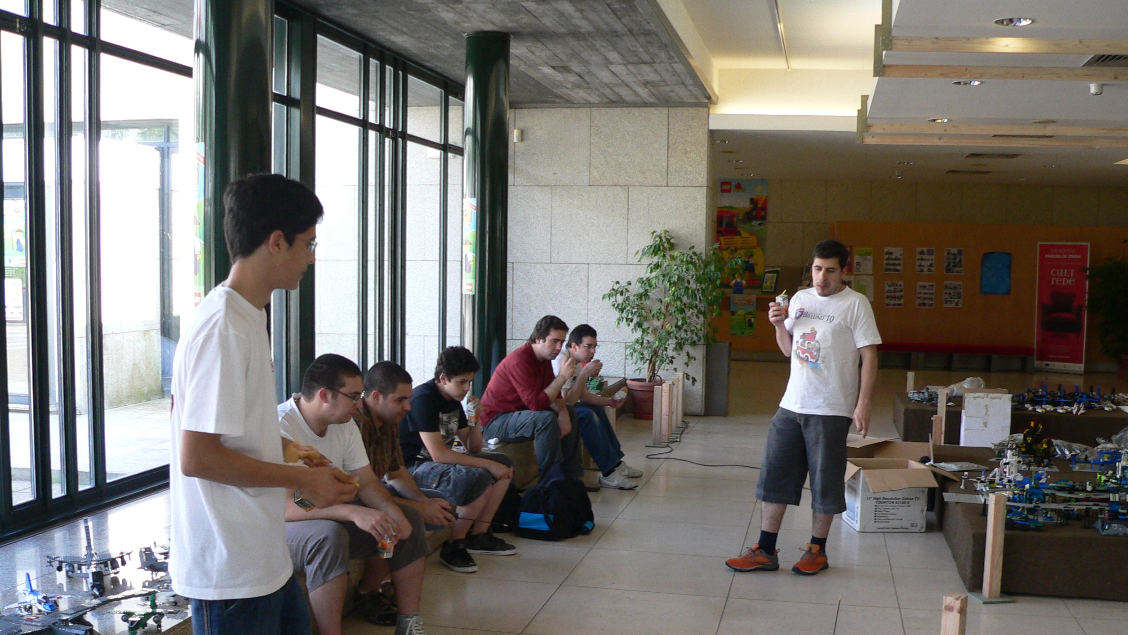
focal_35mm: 40
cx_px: 571
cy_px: 415
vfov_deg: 29.5
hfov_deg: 50.5
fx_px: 1196
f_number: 2.8
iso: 150
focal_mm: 6
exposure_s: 1/60
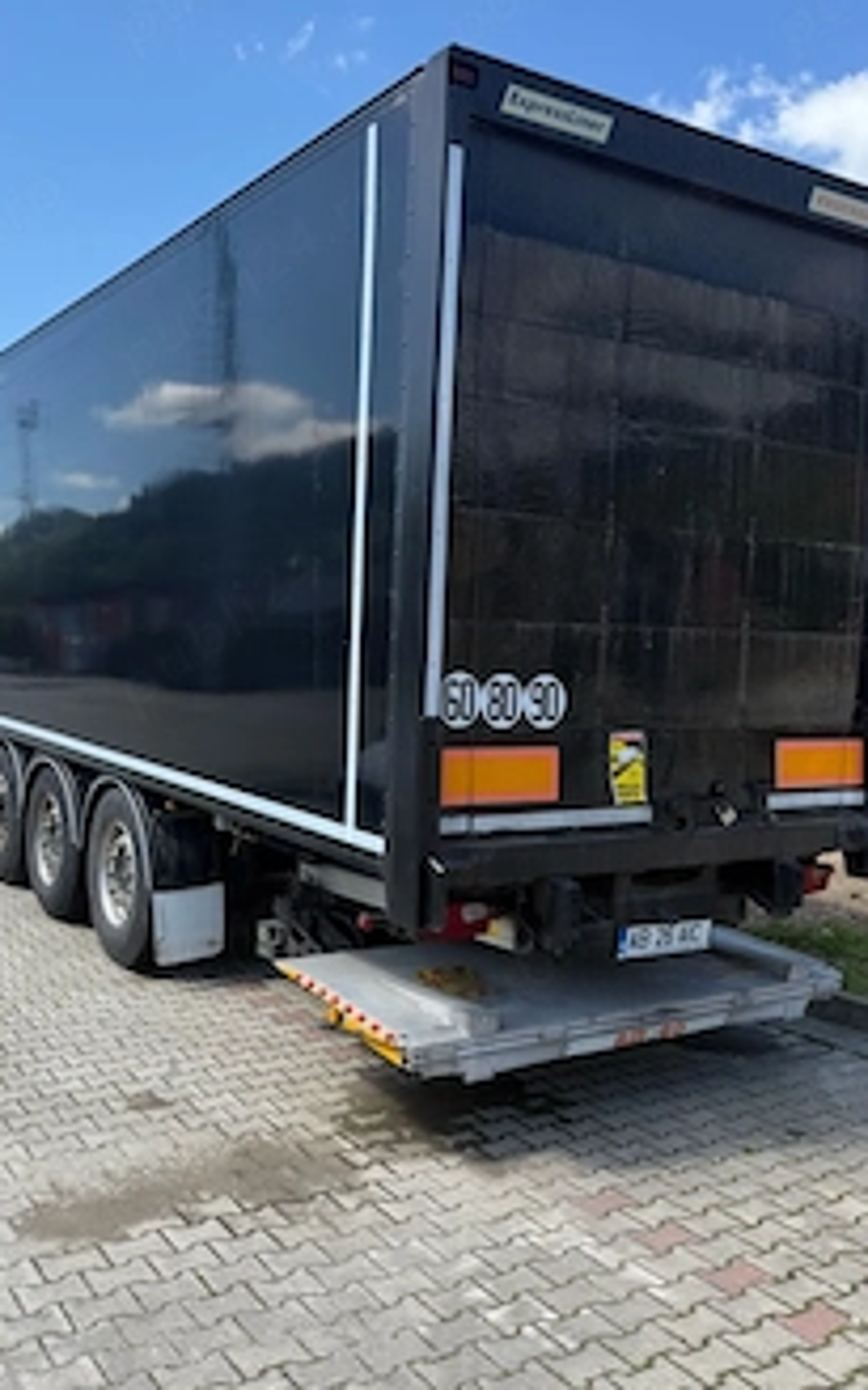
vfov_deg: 61.2
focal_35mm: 31
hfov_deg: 40.4
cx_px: 339
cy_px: 657
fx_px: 1173
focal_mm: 6.76
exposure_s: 1/1949
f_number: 1.78
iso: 80
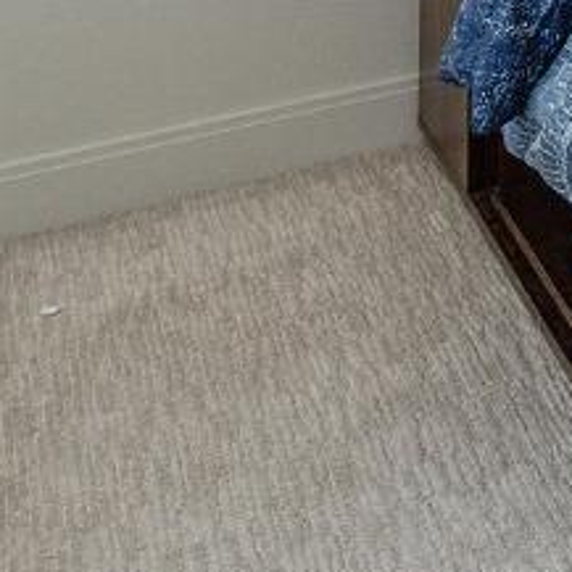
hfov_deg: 10.3
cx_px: 1869
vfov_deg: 14.7
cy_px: -602
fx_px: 1779
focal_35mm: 95
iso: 100
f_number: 11
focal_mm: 16.2
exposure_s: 1/15
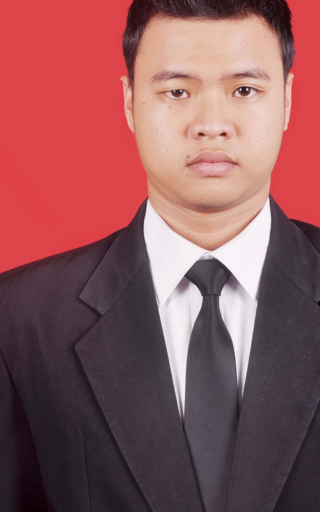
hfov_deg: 15.7
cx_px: 213
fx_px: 1158
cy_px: 267
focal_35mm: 83
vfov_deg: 24.9
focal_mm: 38
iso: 200
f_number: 11
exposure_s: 1/125
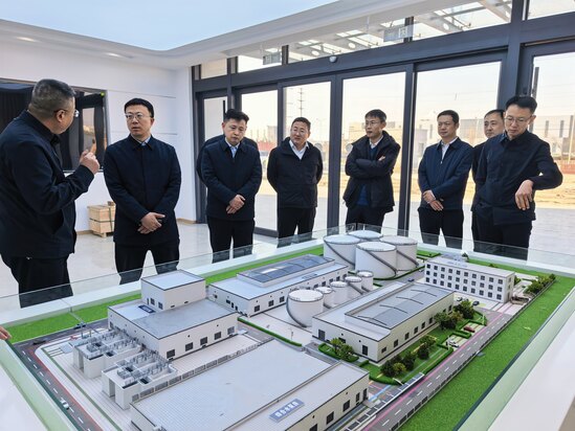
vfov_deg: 56.8
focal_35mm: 24
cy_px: 216
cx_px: 288
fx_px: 399
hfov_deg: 71.6
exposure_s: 1/981
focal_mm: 8.5
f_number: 2
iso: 50
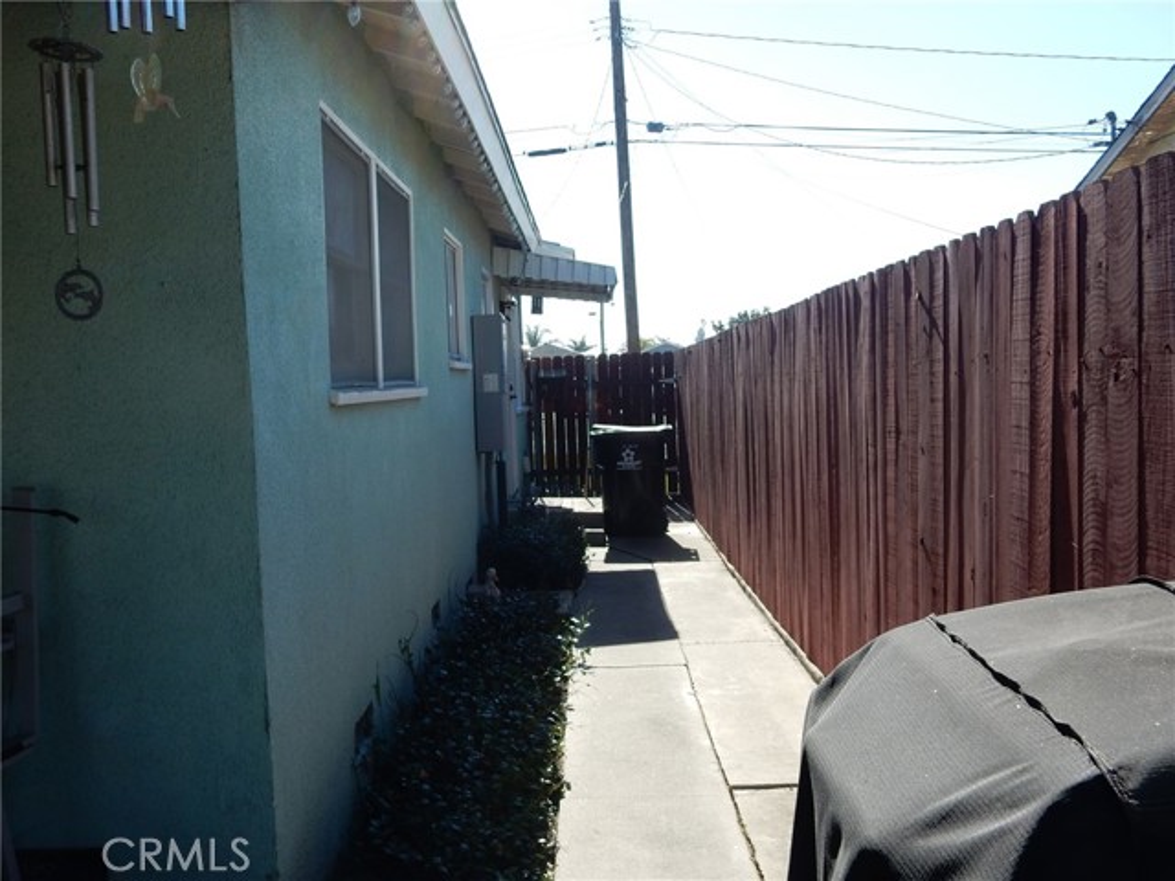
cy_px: 440
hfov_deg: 51.4
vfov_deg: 39.7
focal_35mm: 36
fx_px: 1222
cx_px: 588
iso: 125
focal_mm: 6.4
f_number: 4
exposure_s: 1/800
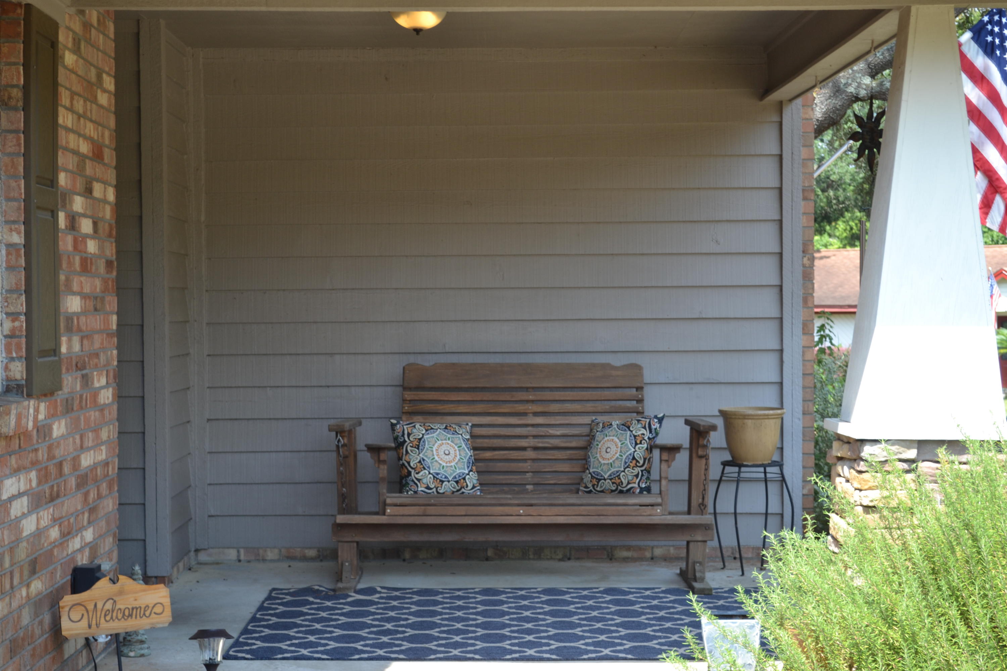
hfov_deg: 30.5
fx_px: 1846
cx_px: 504
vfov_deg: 20.6
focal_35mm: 66
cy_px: 336
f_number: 5.6
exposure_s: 1/125
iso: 140
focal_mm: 44
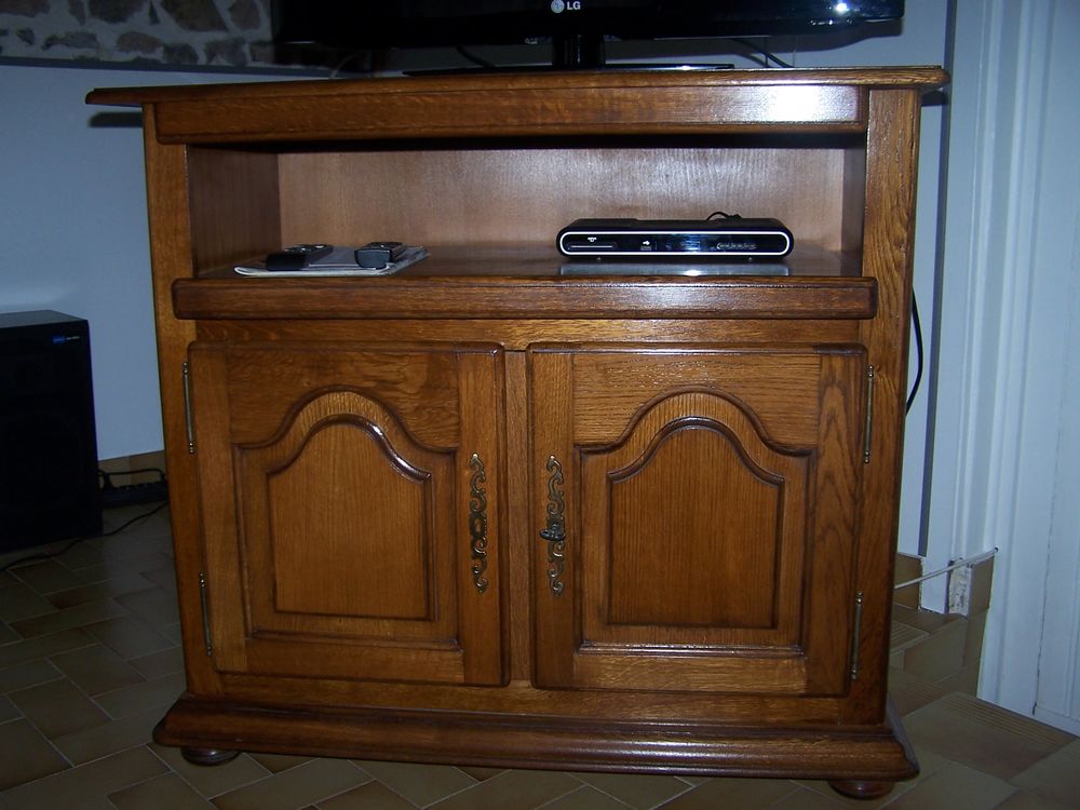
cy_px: 405
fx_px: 1186
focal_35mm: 38
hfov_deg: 49.0
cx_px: 540
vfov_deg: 37.7
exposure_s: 1/60
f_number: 2.8
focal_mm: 6.3
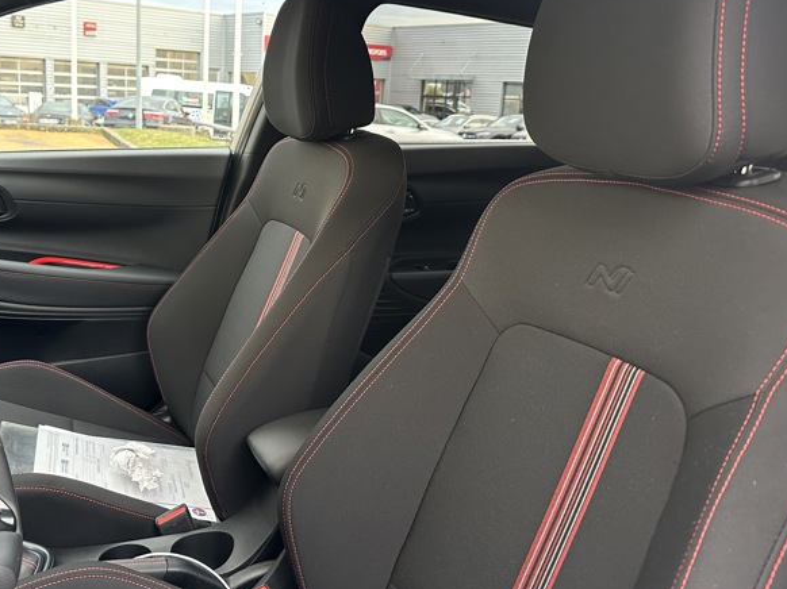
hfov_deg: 54.2
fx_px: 750
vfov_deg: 42.8
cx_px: 261
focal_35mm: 33
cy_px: 257
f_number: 1.78
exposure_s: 1/60
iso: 320
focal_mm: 6.86
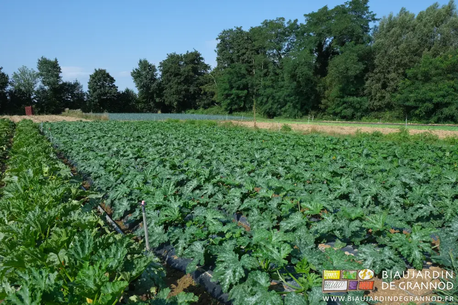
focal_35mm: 27
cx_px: 229
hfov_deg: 67.4
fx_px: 344
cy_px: 152
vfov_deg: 47.9
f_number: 7.1
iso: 160
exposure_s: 1/320
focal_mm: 18
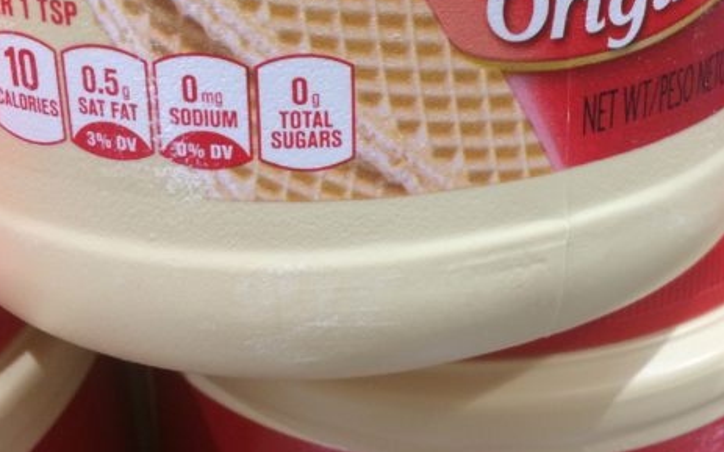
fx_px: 1006
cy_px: 27
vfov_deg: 24.4
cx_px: 425
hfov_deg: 39.5
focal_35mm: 51
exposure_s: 1/30
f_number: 2.2
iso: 160
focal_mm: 4.15
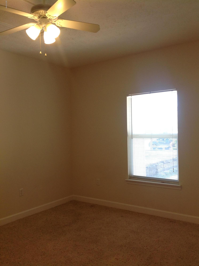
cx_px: 100
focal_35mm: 35
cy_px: 133
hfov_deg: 40.6
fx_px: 269
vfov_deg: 52.7
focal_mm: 4.28
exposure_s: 1/60
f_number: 2.4
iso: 80
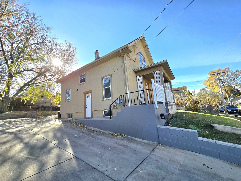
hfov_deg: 106.2
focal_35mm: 13
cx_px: 120
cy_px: 90
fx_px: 91
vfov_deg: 89.9
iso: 50
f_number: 2.2
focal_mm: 2.2
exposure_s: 1/1429
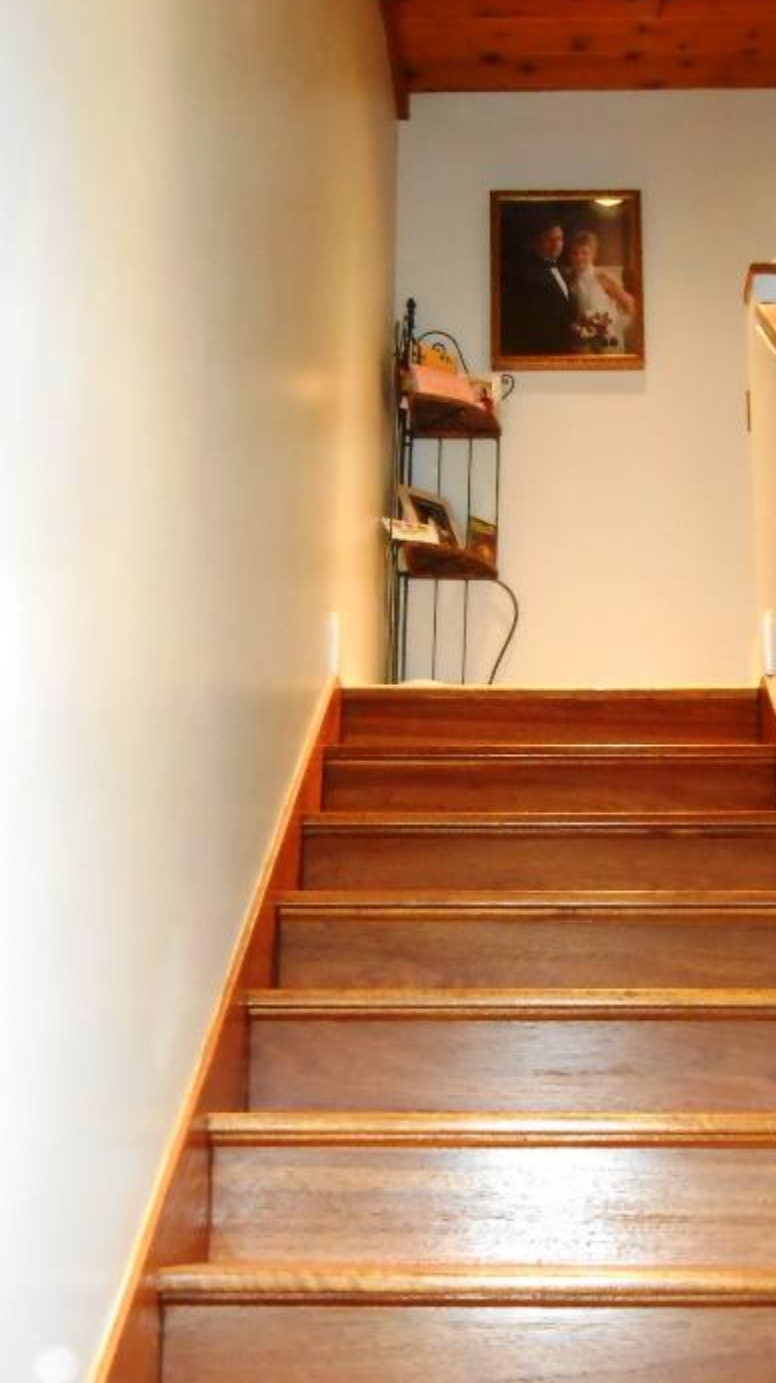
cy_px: 901
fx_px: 1538
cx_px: 544
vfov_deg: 47.7
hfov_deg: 28.0
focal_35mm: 42
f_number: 3.5
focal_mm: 4.6
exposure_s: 1/25
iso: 640
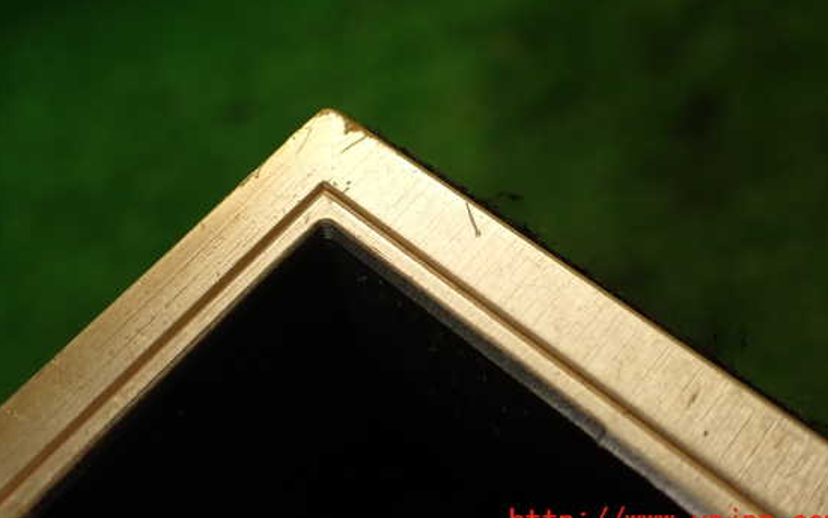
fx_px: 835
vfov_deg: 34.3
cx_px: 397
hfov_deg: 52.7
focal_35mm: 37
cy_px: 203
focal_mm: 5.79
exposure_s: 1/50
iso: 200
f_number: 2.4
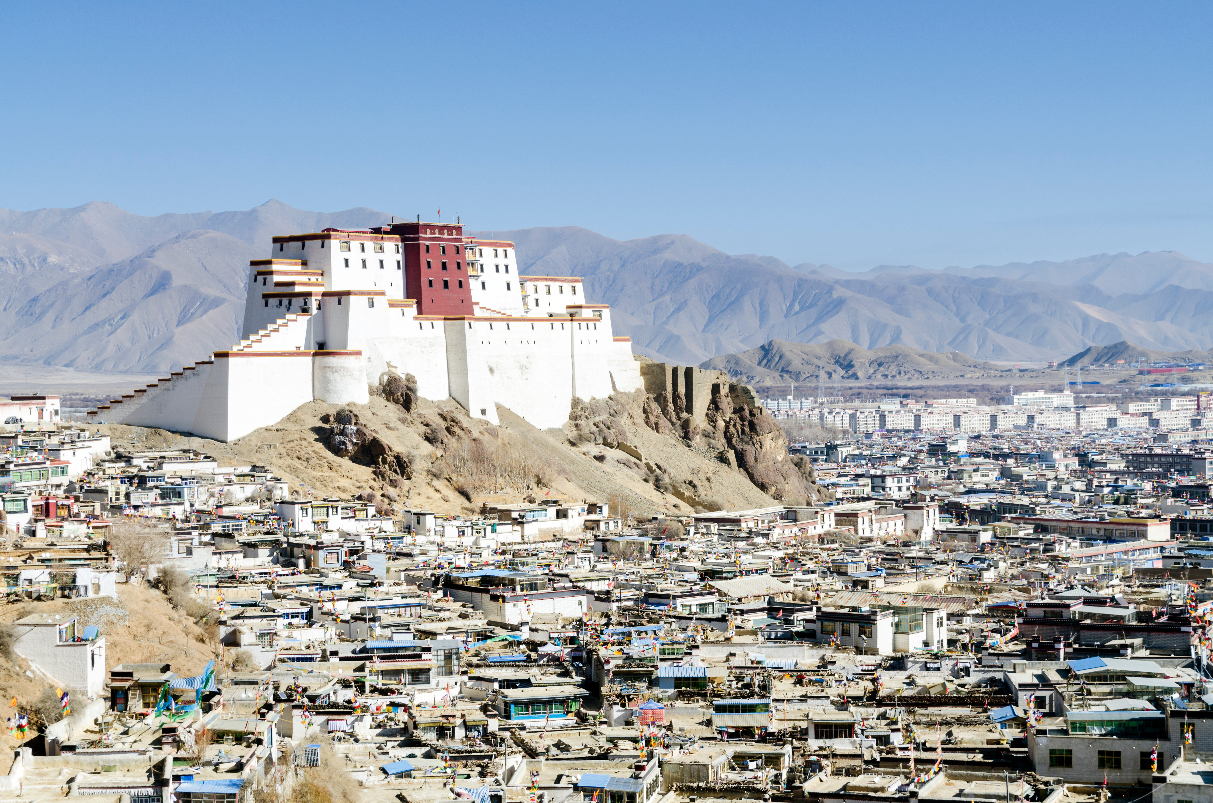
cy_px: 402
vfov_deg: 18.1
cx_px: 606
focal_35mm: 75
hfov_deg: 27.0
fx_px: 2522
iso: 100
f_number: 8
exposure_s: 1/320
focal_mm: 50
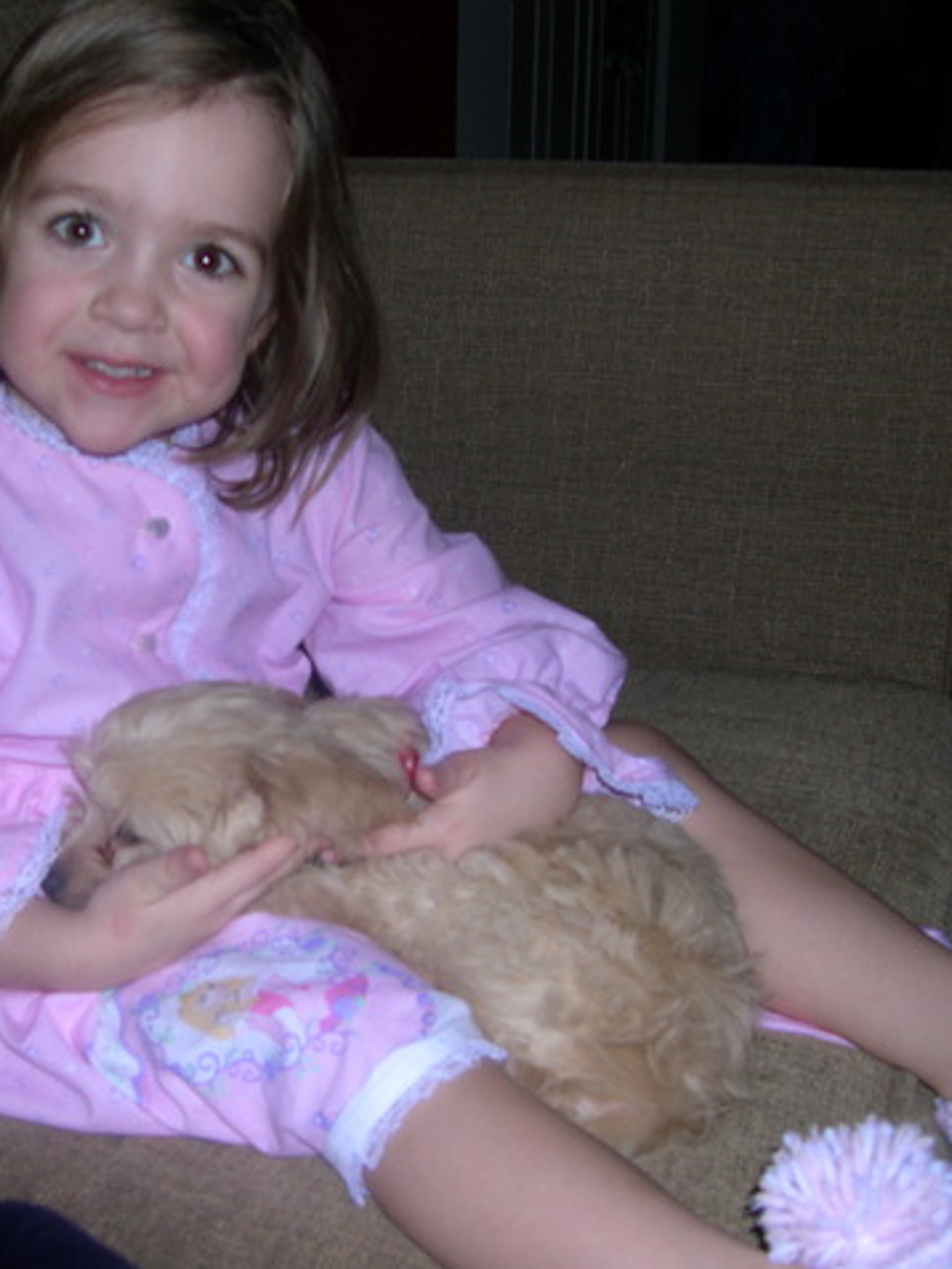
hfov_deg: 28.2
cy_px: 636
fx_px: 1869
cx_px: 250
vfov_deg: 37.5
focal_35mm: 51
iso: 100
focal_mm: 8
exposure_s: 1/60
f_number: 2.8
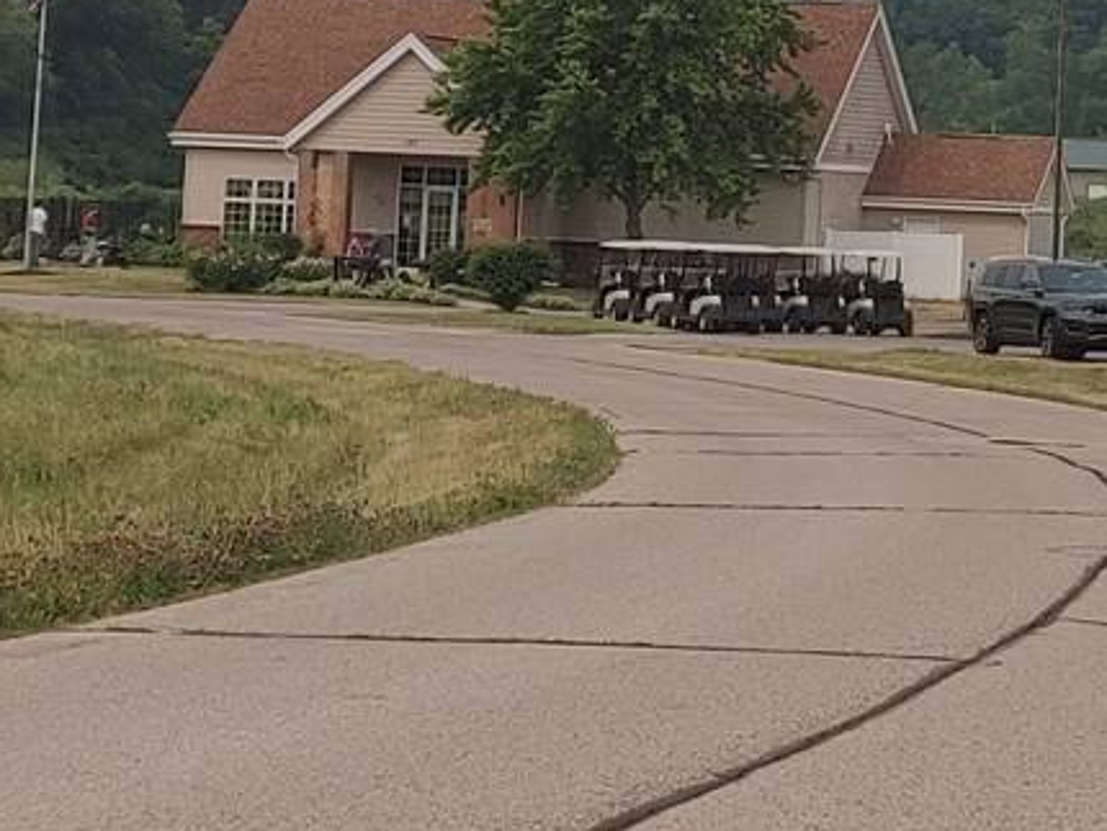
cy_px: -329
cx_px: 1068
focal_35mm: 154
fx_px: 4928
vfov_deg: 9.4
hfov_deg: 12.7
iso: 50
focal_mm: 5.58
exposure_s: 1/2703
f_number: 1.8
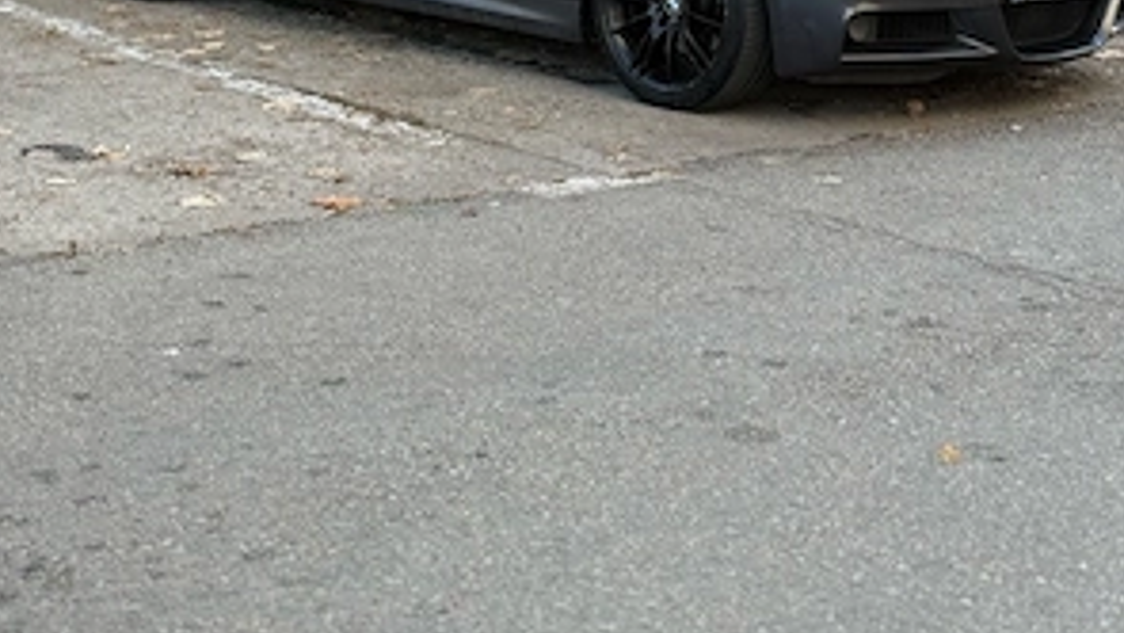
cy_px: -23
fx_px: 2116
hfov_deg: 29.7
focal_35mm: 71
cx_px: 556
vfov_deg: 16.6
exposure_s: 1/828
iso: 80
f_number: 1.78
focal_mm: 6.76
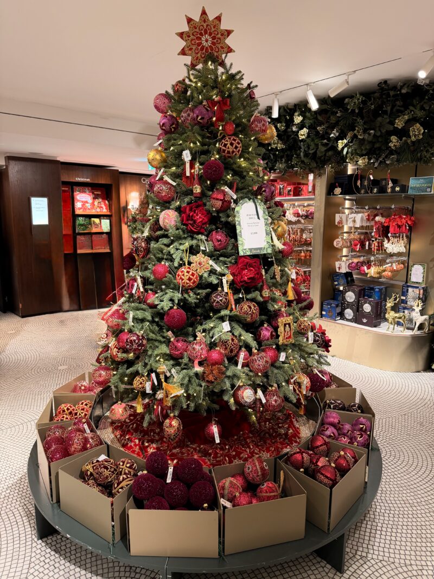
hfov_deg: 56.8
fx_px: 401
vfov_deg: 71.6
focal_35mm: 24
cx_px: 217
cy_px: 290
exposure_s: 1/50
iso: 160
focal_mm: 6.76
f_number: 1.78
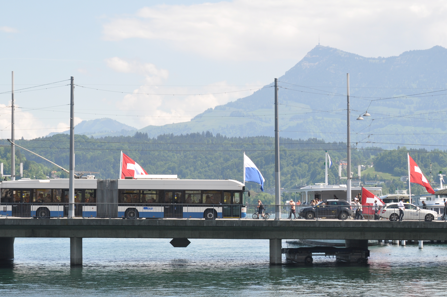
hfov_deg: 16.3
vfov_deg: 10.8
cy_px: 177
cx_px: 232
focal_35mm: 126
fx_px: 1563
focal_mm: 70
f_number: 8
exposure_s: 1/400
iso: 200
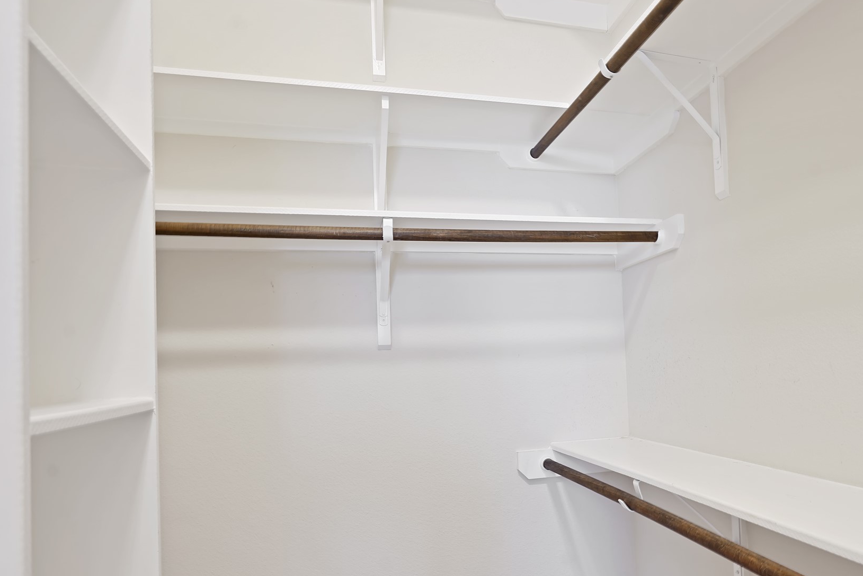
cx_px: 528
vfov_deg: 52.0
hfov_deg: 71.9
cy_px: 345
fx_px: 585
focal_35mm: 24
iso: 100
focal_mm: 18.3
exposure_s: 2.5
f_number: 7.1
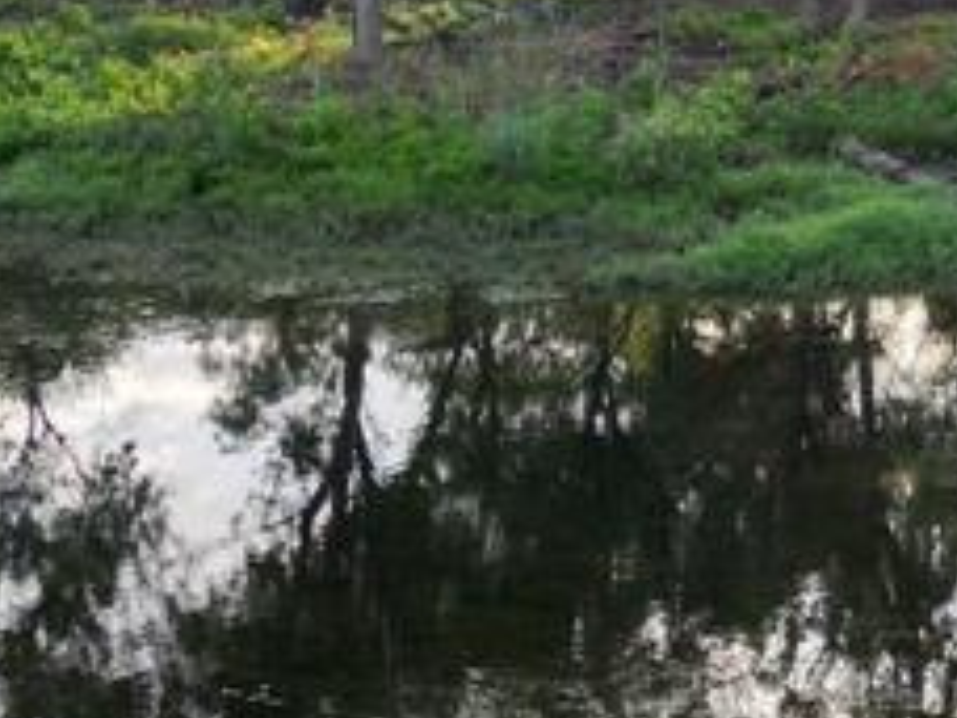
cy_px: -88
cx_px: 1255
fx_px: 2986
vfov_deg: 13.4
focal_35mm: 108
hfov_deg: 17.1
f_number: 1.7
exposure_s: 1/1250
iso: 100
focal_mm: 6.72
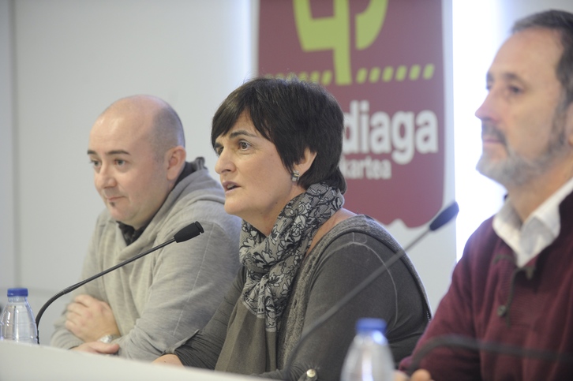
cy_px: 190
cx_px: 286
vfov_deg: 9.8
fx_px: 2227
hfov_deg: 14.7
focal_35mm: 140
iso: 1600
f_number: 4
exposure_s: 1/50
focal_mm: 140
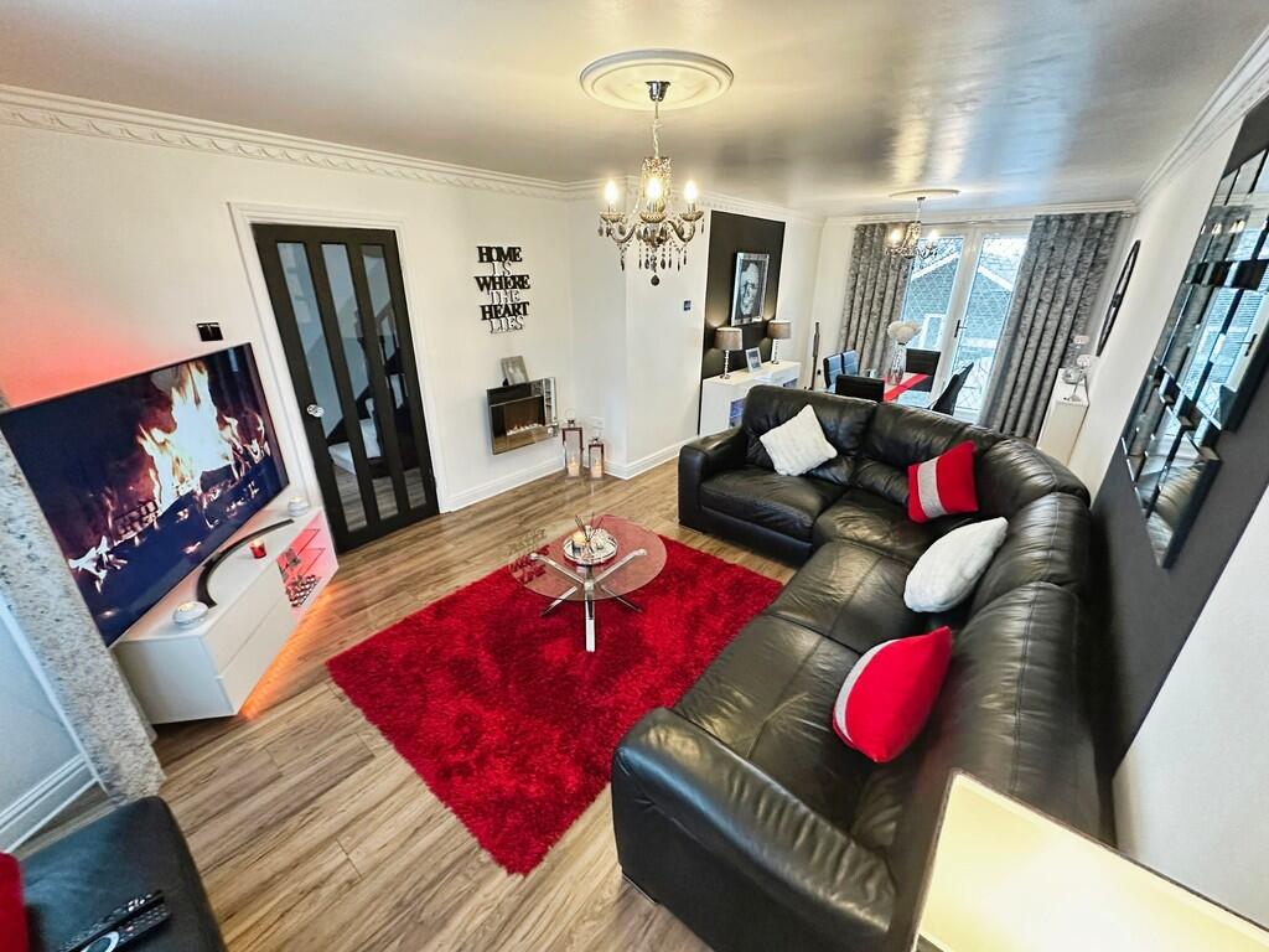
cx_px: 634
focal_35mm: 14
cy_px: 476
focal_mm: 2.22
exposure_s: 1/50
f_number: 2.2
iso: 640
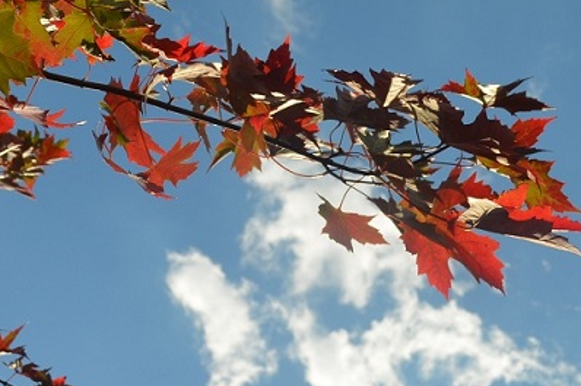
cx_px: 109
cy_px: 4
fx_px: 1724
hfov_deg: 18.9
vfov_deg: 12.6
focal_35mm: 107
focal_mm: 32
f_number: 8
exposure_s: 1/250
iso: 100
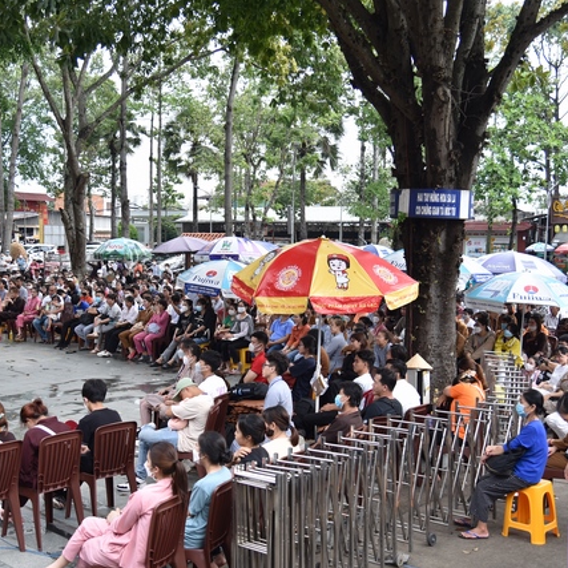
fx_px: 817
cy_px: 285
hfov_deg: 38.3
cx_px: 258
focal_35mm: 44
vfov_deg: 38.3
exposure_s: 1/80
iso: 100
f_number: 4
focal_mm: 34
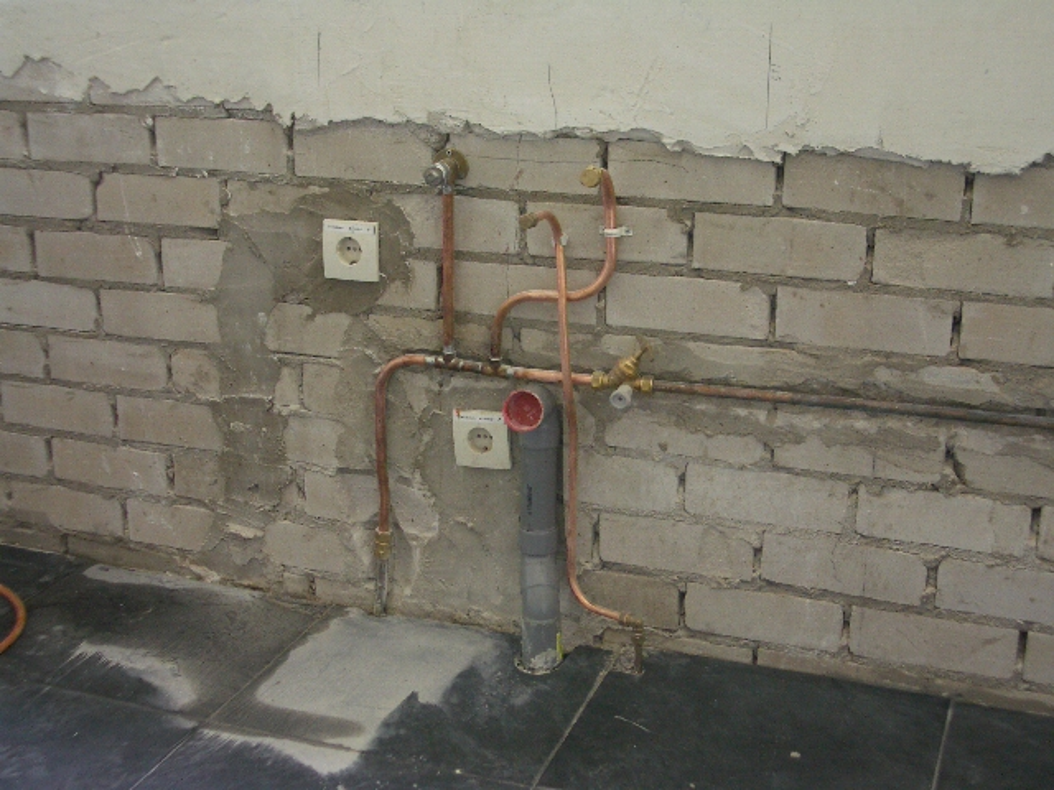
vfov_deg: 29.7
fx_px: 1492
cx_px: 527
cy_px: 395
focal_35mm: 49
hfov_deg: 38.9
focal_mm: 8.2
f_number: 3.1
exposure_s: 1/30
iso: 100
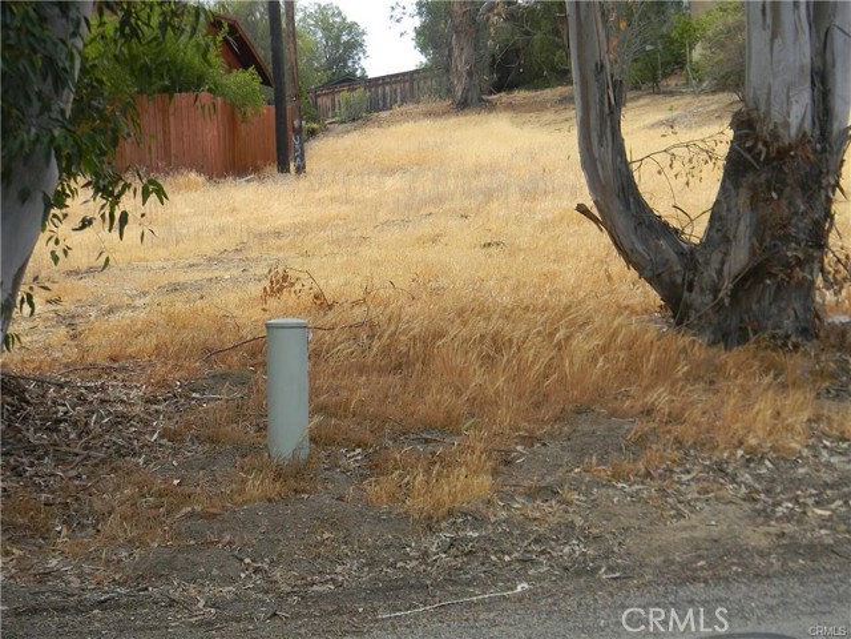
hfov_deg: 34.3
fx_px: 1377
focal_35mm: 56
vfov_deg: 26.1
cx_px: 426
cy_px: 320
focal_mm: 10.1
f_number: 4.1
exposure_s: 1/263
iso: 80
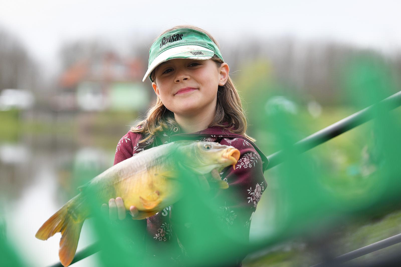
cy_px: 134
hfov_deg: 17.6
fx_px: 1292
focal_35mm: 116
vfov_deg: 11.8
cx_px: 200
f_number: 5
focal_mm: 116
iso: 110
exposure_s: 1/400
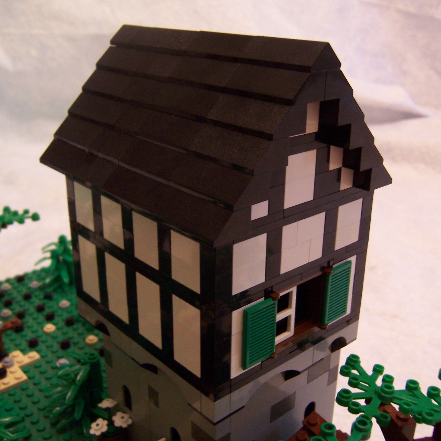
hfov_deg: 42.8
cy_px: 220
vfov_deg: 42.8
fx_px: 562
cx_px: 221
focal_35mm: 39
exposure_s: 1/8
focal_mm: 5.5
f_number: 2.8
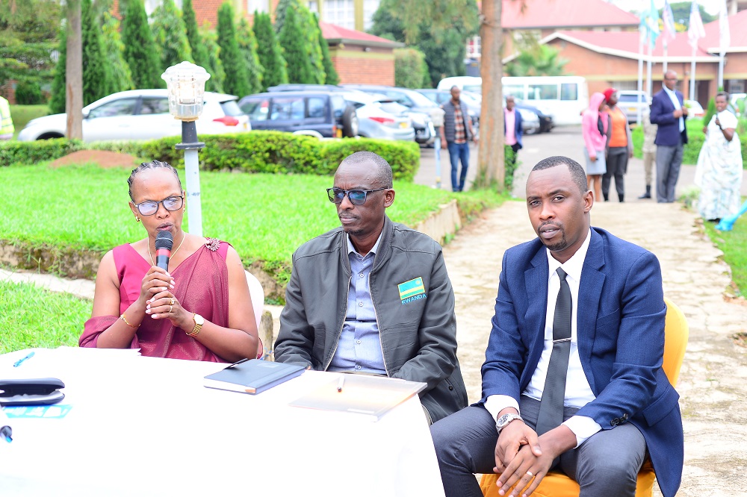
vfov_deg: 27.0
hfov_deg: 39.6
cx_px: 374
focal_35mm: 50
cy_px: 248
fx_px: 1037
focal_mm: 50
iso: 100
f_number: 3.5
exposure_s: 1/100
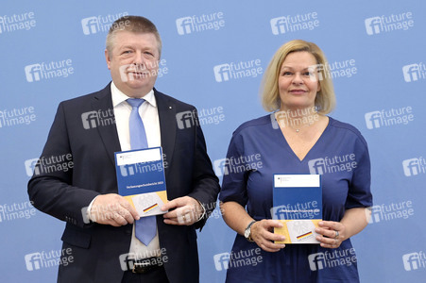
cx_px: 213
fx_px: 544
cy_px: 142
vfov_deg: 29.2
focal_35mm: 46
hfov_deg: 42.8
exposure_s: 1/500
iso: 3200
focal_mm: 46
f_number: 5
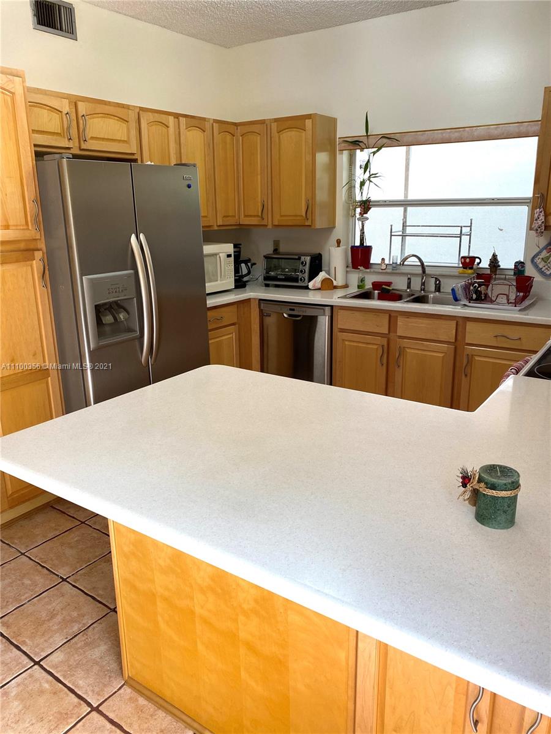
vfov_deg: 67.3
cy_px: 367
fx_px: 552
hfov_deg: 53.1
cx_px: 276
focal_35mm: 26
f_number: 1.8
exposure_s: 1/120
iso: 64
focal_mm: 4.25
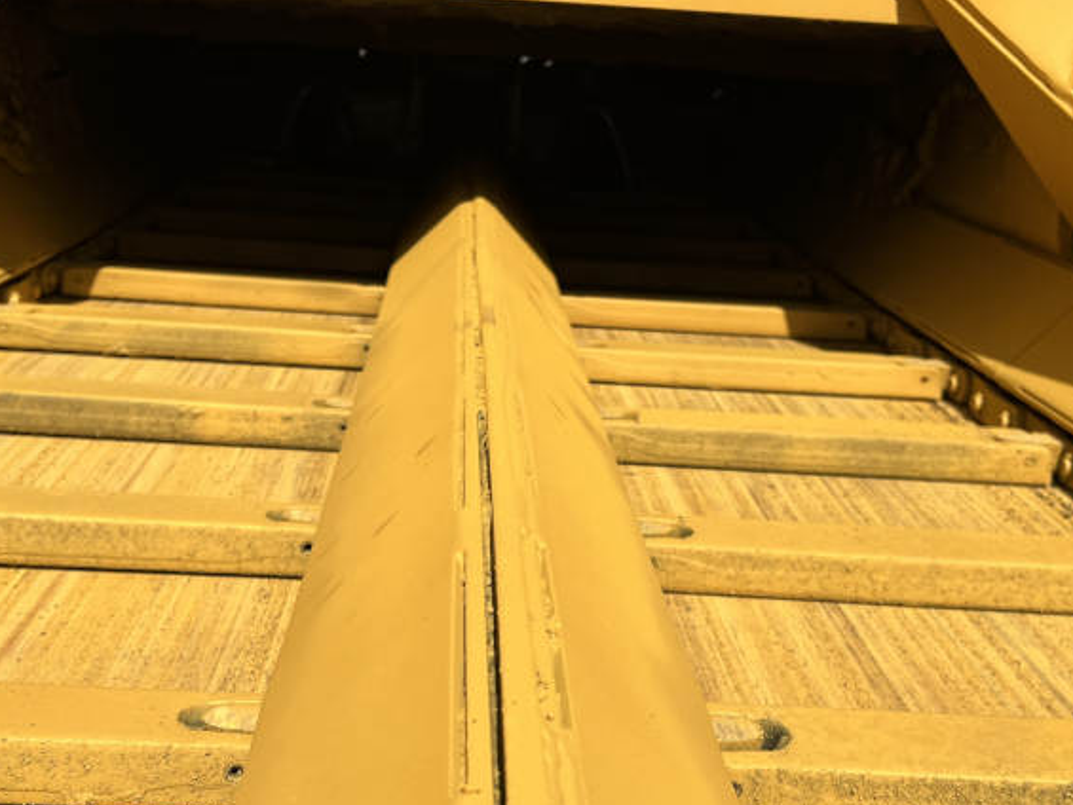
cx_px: 532
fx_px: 1426
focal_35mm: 46
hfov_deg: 41.2
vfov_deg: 30.9
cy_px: 615
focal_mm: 5.7
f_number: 1.5
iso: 50
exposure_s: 1/5882
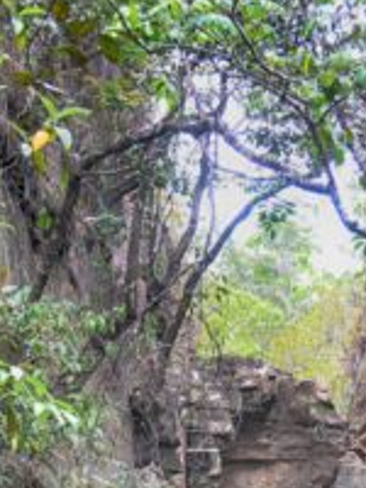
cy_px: 494
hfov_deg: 11.9
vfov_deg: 15.5
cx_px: 210
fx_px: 1762
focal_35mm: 125
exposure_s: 1/100
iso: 400
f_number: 5
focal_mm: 28
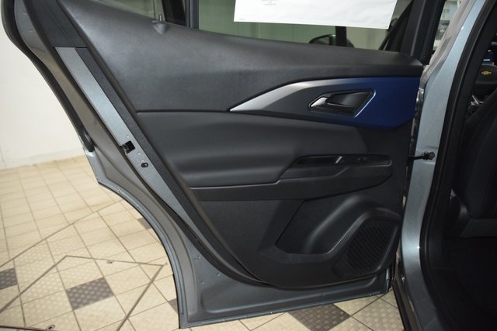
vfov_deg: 48.0
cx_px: 248
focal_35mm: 27
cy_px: 166
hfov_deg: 67.4
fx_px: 373
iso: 2500
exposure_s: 1/125
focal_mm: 18
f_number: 3.5
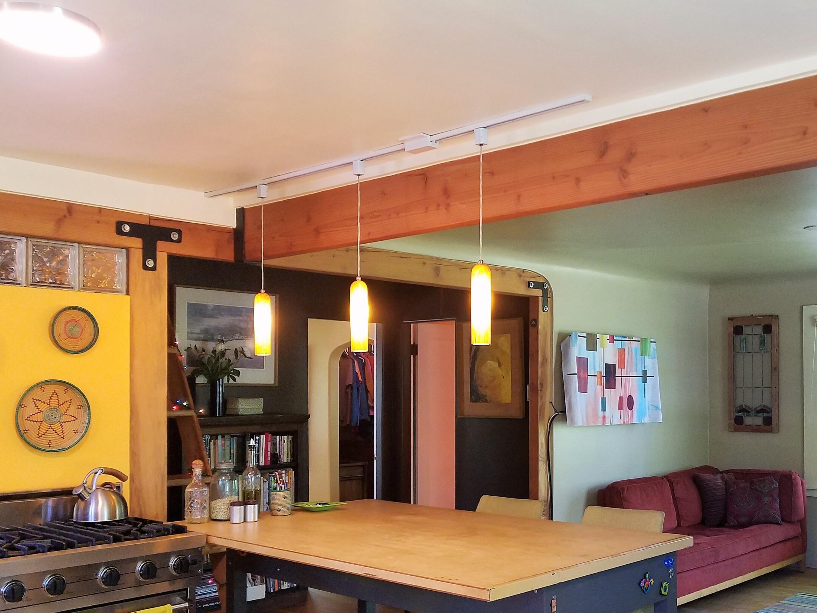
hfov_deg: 50.6
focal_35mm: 36
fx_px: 850
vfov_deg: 39.5
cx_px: 530
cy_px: 370
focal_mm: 4.2
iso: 160
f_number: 1.7
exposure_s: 1/40
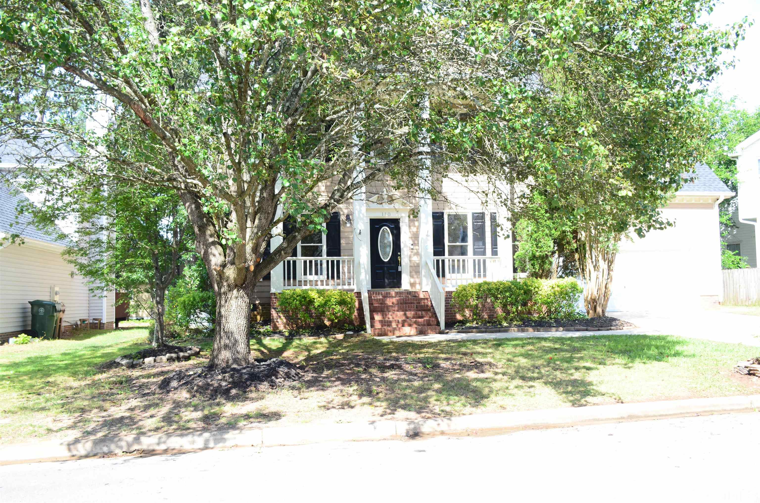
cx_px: 380
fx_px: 695
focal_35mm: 33
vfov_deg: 39.8
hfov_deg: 57.3
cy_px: 252
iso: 1000
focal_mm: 22
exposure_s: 1/1000
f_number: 5
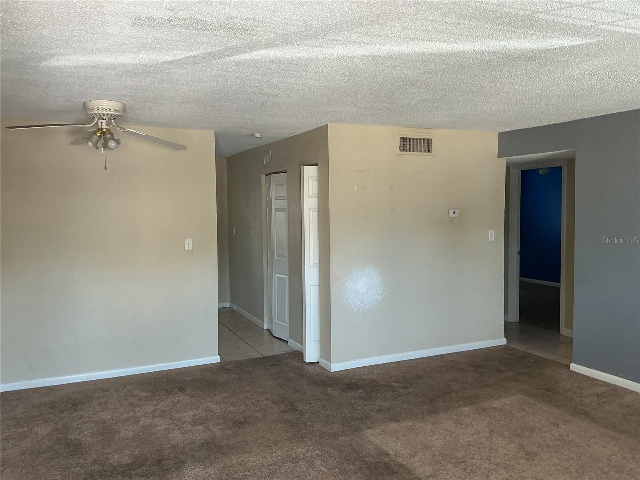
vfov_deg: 48.2
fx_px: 536
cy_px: 240
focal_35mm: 29
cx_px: 320
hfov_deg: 61.7
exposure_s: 1/60
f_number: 1.8
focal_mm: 3
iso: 64
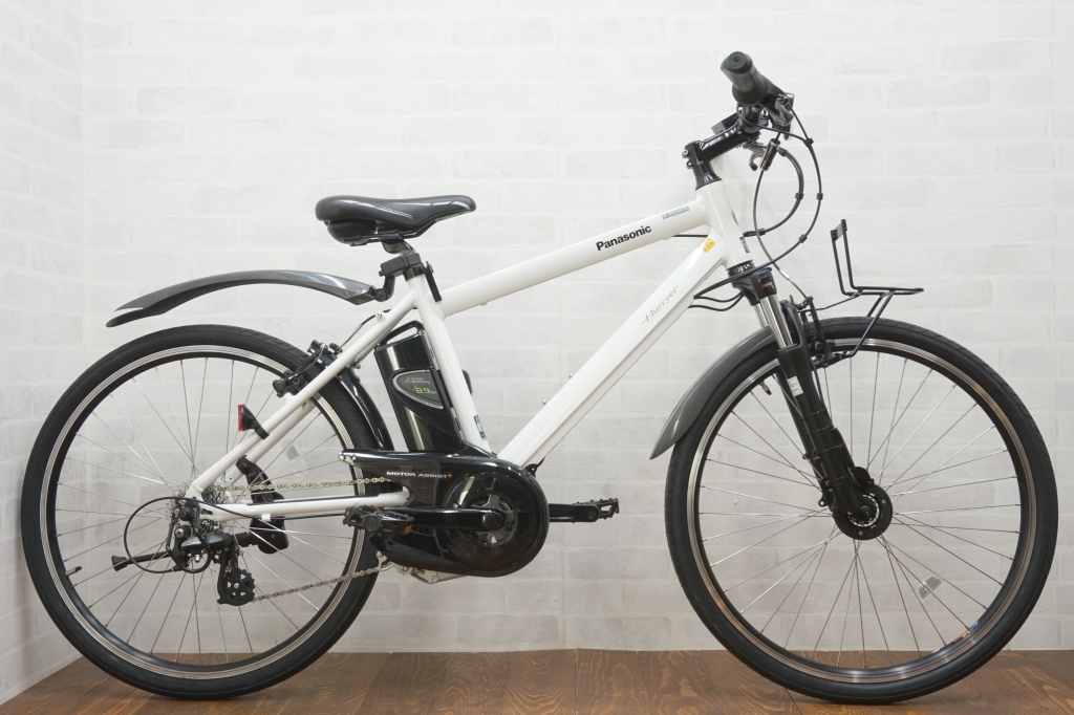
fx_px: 1118
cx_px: 537
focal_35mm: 38
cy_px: 358
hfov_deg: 51.3
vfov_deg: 35.5
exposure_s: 1/8
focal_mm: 25
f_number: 13
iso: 250
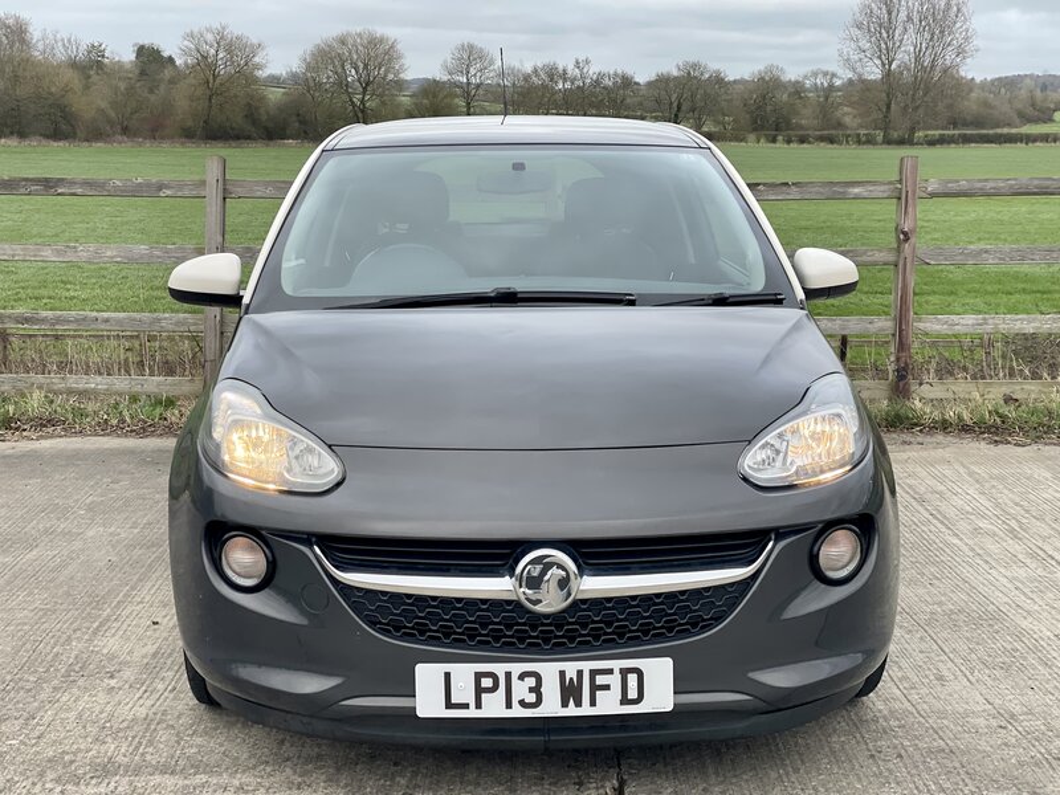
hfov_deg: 36.8
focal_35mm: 52
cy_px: 398
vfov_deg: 28.0
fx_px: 1592
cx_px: 530
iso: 25
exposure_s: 1/168
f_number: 2
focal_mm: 6
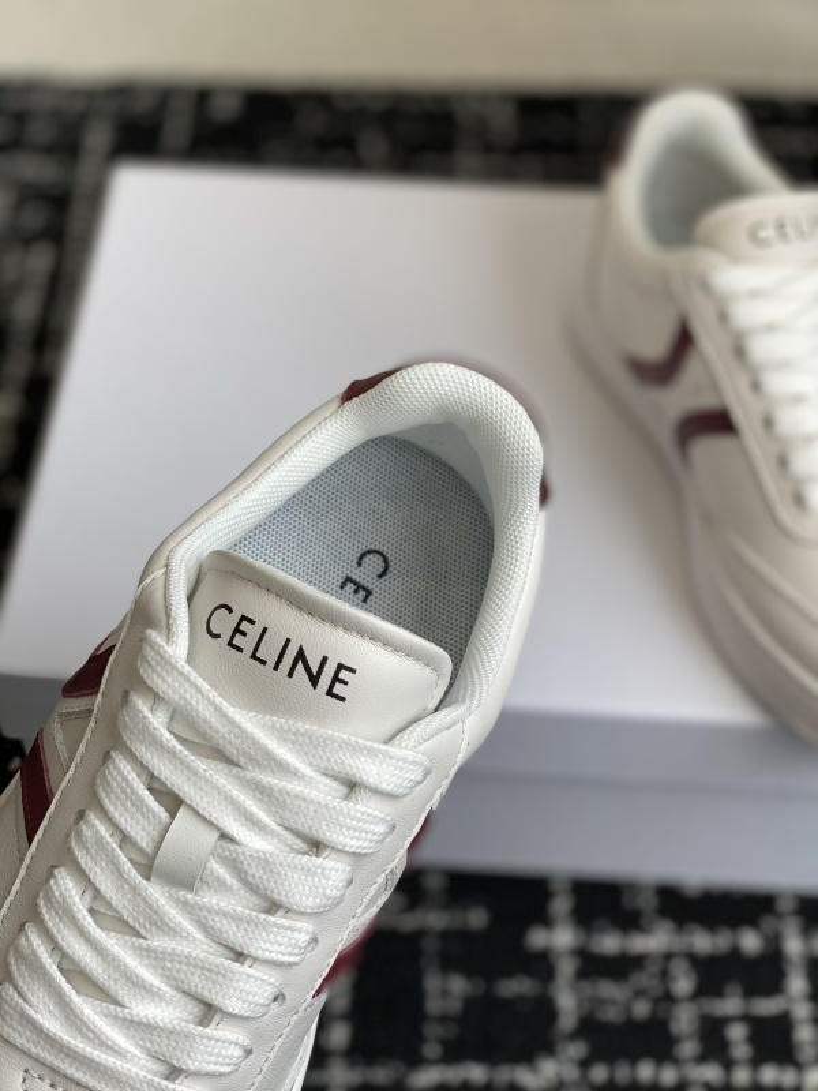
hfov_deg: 28.0
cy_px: 546
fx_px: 1638
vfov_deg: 36.8
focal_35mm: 52
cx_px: 409
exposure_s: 1/366
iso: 20
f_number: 2
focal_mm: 6
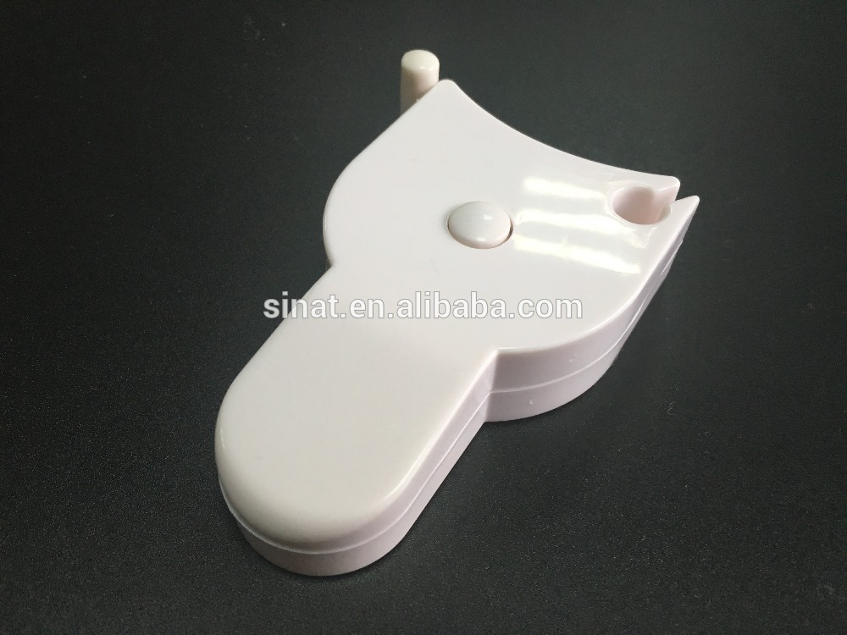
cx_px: 424
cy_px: 318
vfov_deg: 48.2
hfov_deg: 61.7
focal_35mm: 29
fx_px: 710
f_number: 2.2
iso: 50
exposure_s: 1/33
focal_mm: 4.15
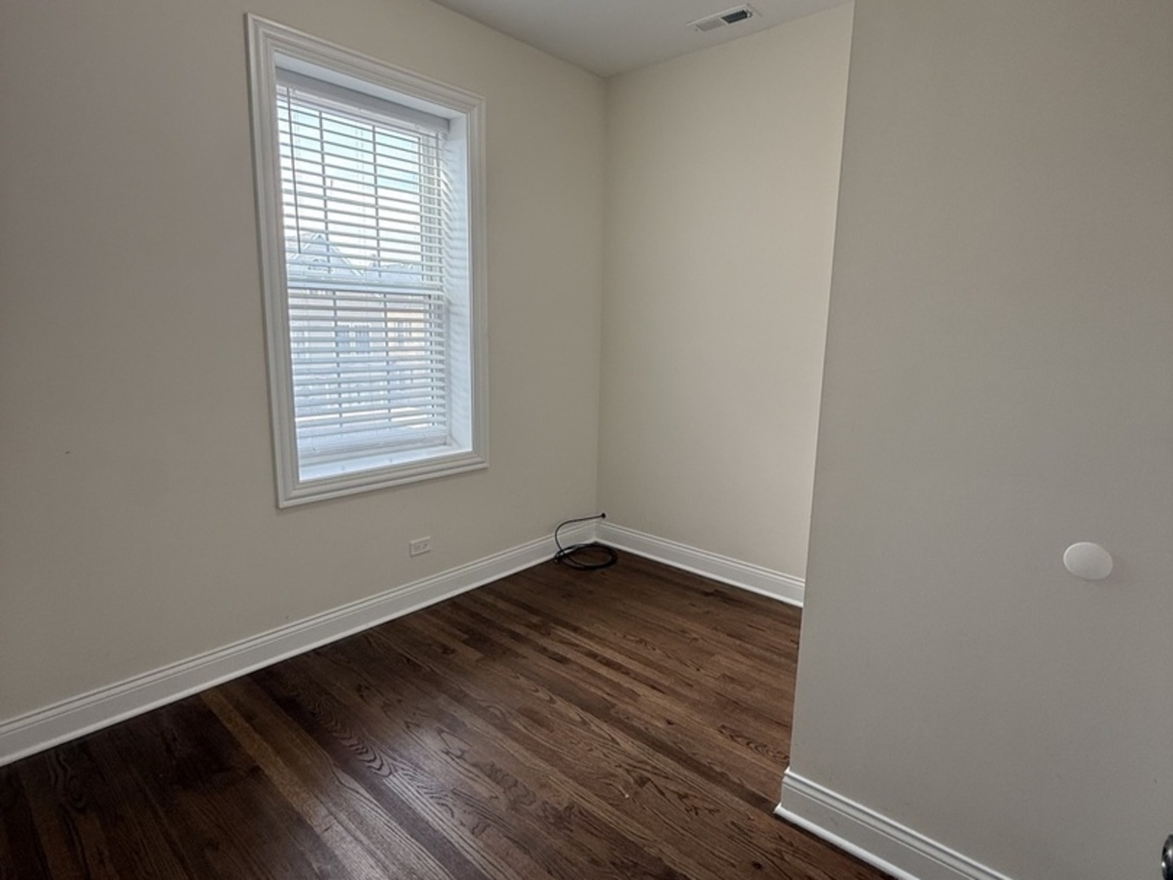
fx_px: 475
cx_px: 586
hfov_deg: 102.0
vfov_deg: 85.7
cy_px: 440
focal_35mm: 14
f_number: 2.2
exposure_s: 1/120
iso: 80
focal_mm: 2.22
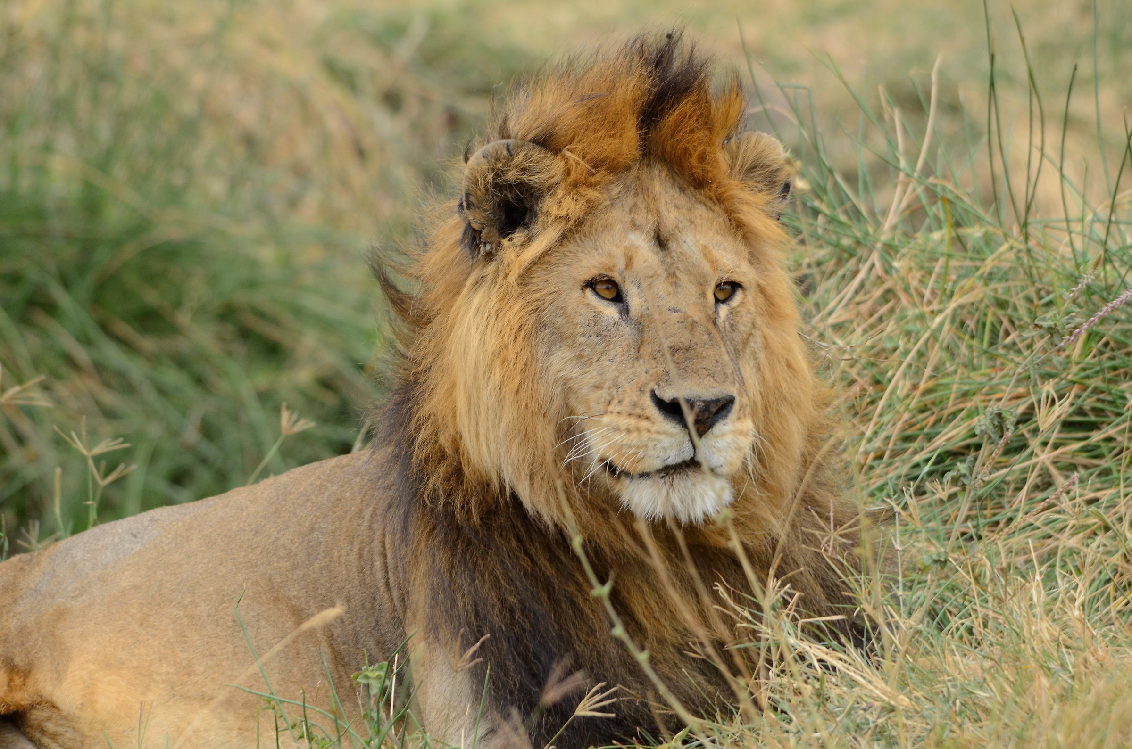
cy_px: 374
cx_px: 566
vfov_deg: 3.0
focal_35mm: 450
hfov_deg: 4.6
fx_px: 14119
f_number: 6.3
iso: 800
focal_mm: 300
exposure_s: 1/800
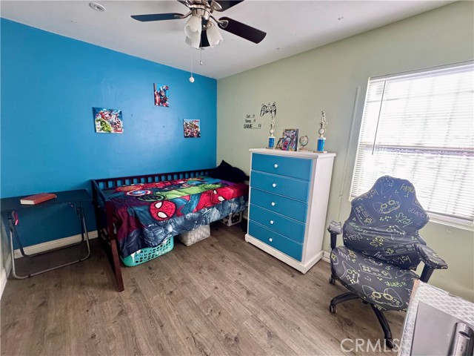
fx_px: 192
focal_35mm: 14
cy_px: 178
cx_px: 237
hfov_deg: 102.1
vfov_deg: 85.7
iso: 320
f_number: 2.2
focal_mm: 2.22
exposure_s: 1/99
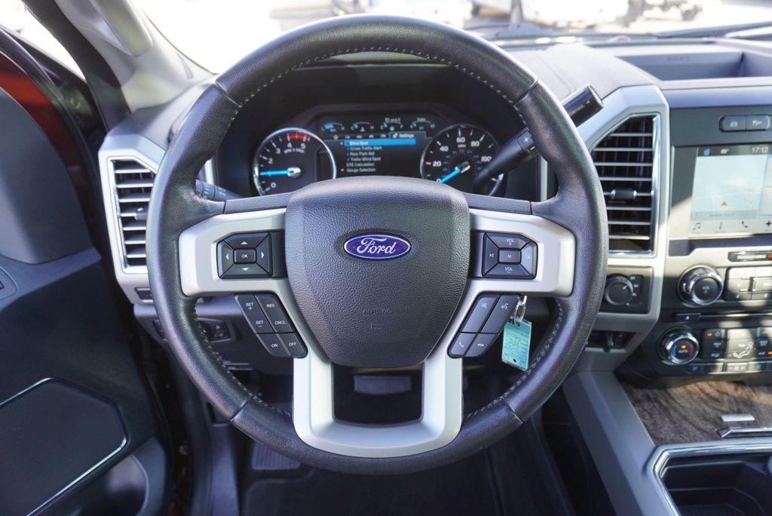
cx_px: 386
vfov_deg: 53.2
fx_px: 515
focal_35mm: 24
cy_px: 258
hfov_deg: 73.7
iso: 200
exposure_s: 1/60
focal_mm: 16
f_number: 4
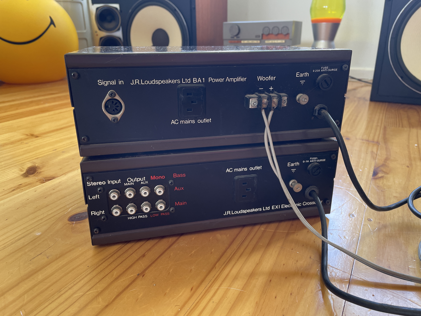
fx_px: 316
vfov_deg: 53.1
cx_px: 210
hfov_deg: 67.3
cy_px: 158
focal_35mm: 26
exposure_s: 1/103
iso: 125
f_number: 1.6
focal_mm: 4.2
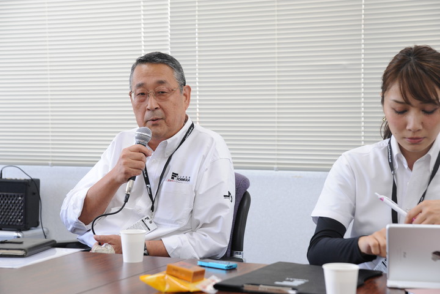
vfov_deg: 18.2
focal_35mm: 75
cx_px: 220
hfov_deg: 27.0
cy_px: 147
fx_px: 917
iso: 1600
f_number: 5.6
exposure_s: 1/125
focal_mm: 75
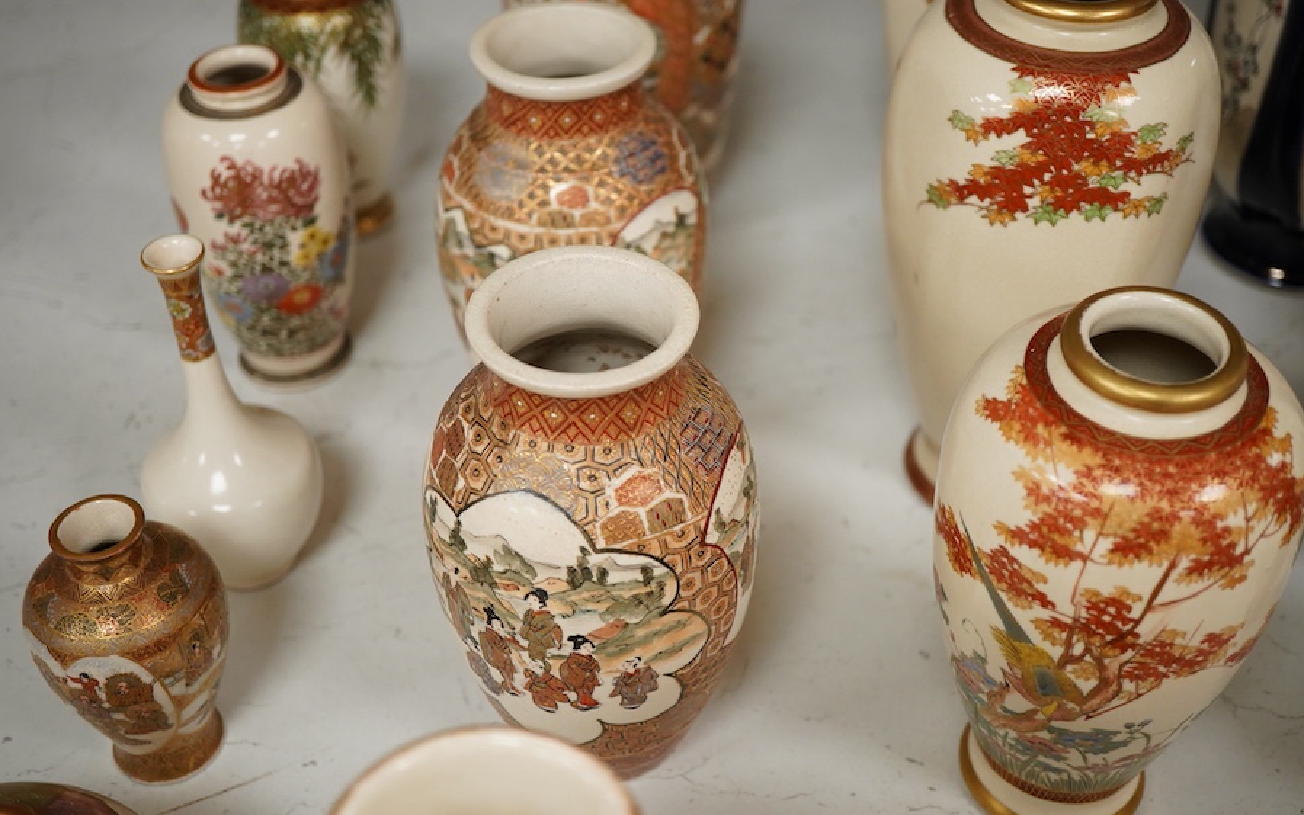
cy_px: 391
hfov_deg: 43.5
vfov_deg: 28.0
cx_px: 653
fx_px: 1635
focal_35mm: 46
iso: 1250
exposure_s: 1/160
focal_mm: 30
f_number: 5
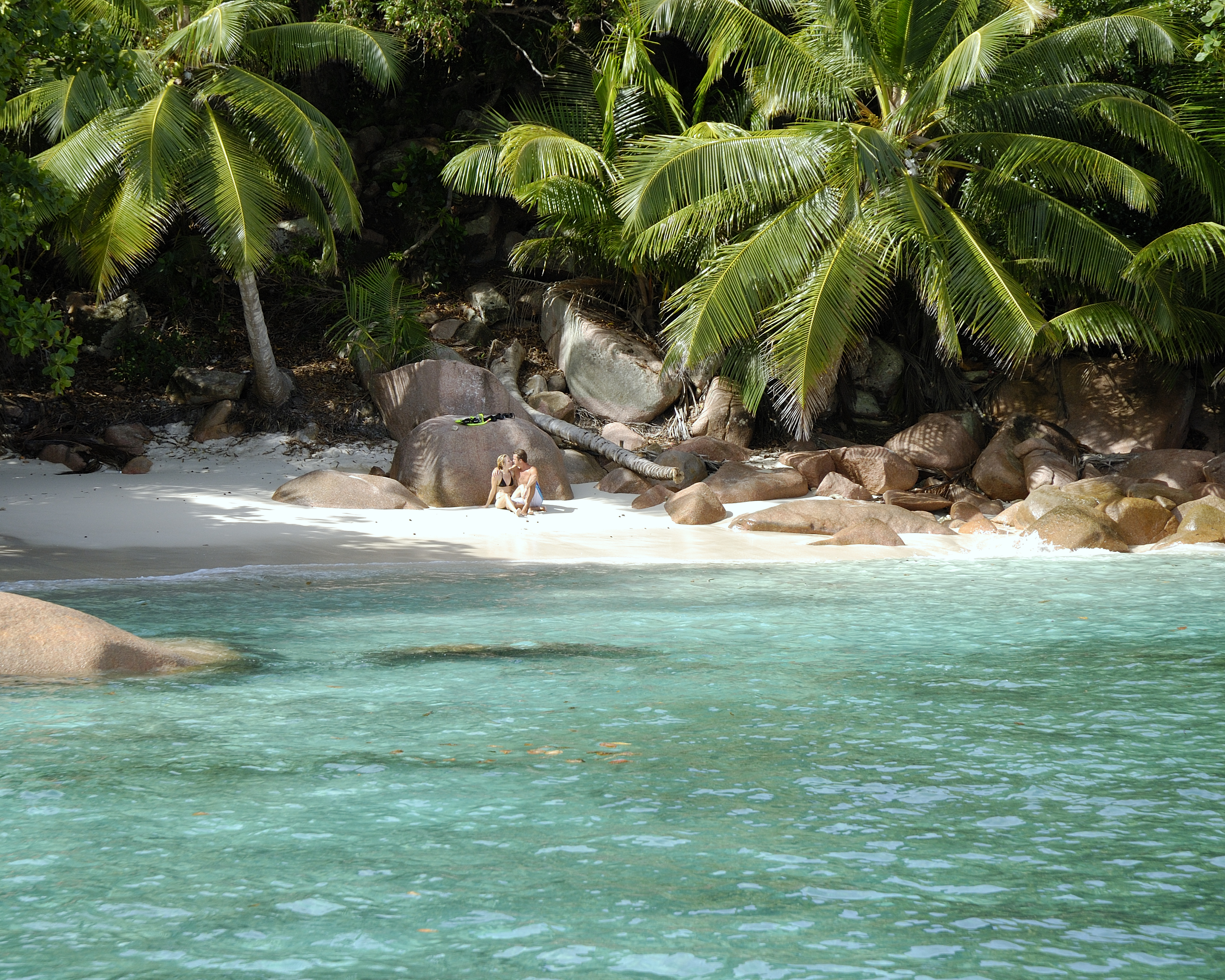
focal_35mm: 119
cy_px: 494
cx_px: 495
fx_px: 4314
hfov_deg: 16.1
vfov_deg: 13.0
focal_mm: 70
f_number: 6.3
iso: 200
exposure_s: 1/250
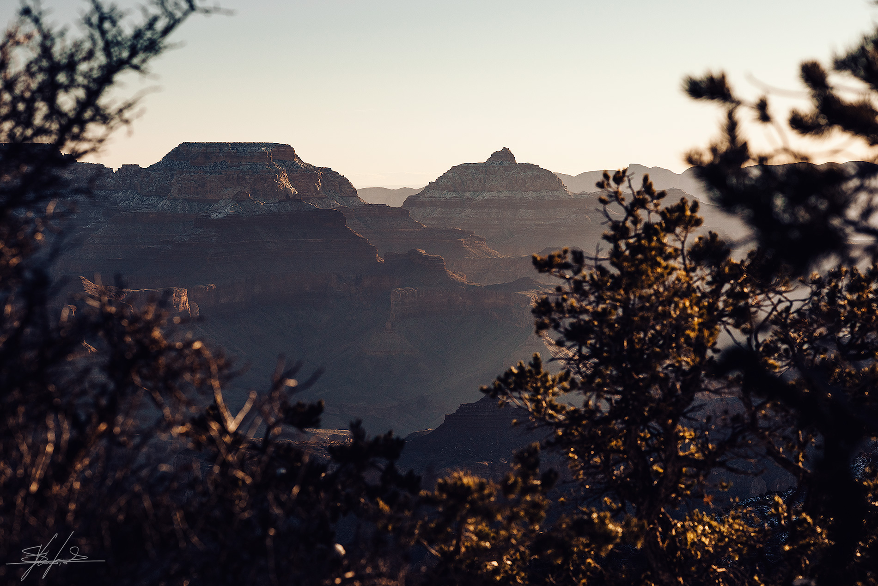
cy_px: 293
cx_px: 439
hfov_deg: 23.9
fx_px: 2074
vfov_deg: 16.1
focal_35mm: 85
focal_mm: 85
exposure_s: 1/400
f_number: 6.3
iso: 200
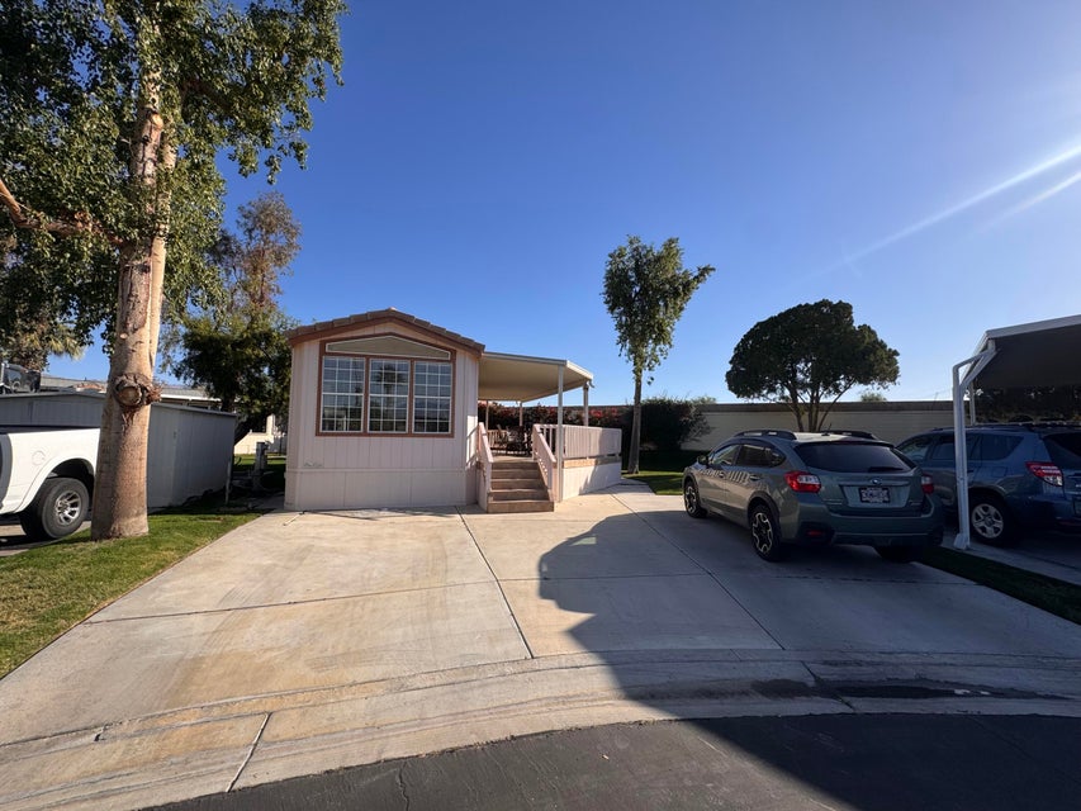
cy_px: 406
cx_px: 540
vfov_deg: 85.7
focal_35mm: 14
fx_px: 437
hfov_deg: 102.1
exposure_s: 1/1880
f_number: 2.2
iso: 50
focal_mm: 2.22
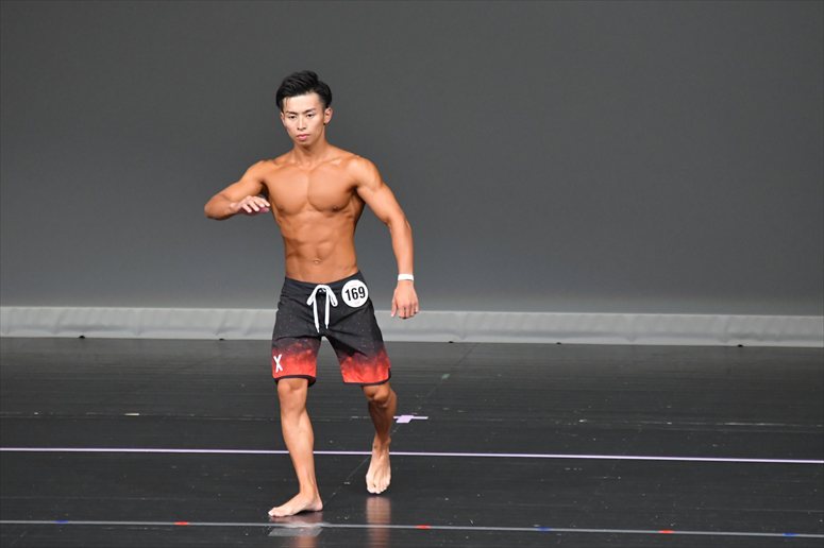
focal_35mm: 345
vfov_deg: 4.0
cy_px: 274
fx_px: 7893
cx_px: 412
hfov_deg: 6.0
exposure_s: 1/400
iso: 5000
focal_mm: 230
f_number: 5.6
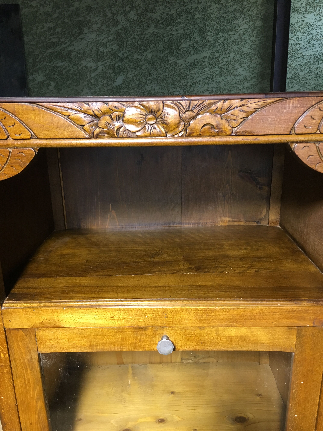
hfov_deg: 48.2
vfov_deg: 61.7
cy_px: 216
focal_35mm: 29
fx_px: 361
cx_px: 162
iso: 100
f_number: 2.2
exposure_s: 1/33
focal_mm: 4.15
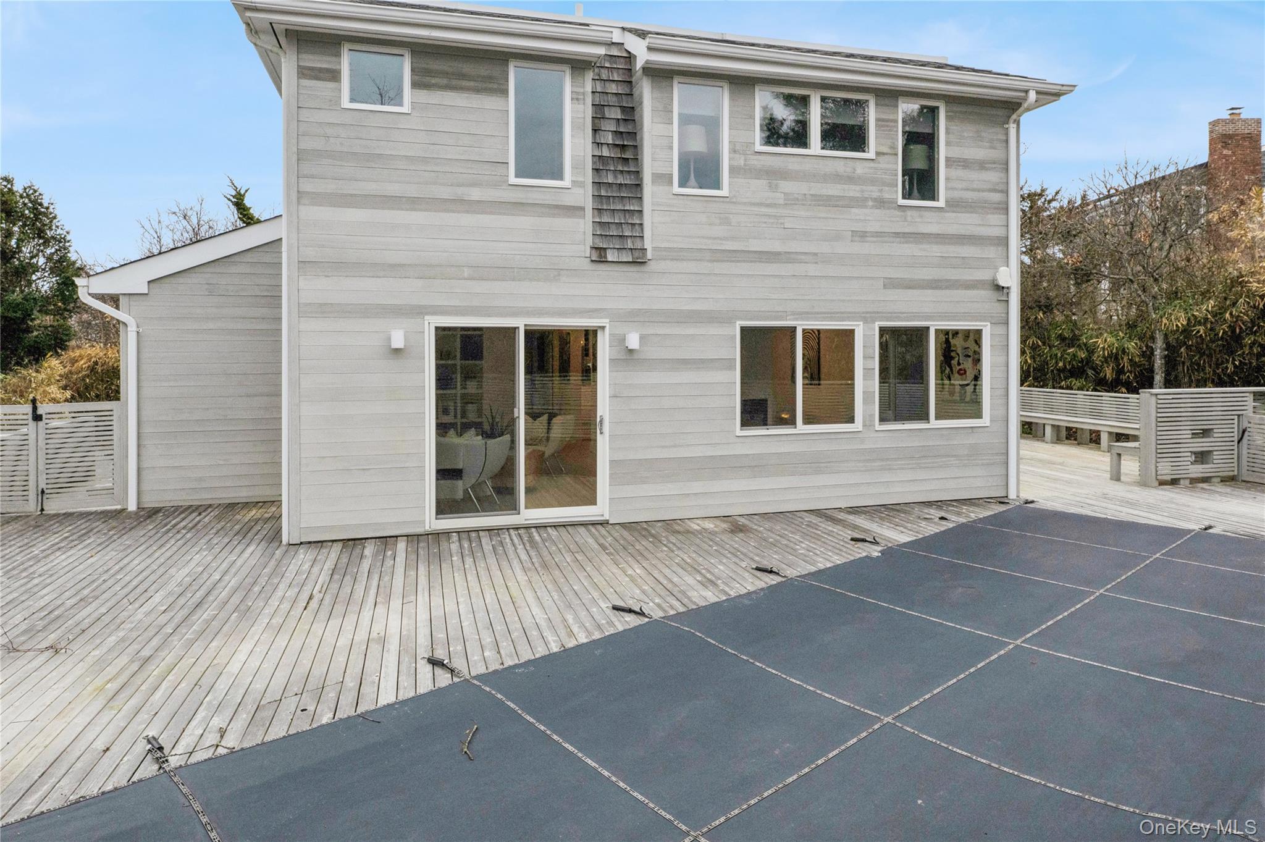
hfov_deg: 81.2
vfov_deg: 59.4
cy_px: 421
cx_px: 632
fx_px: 737
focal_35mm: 21
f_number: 11
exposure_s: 1/400
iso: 400
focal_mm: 14
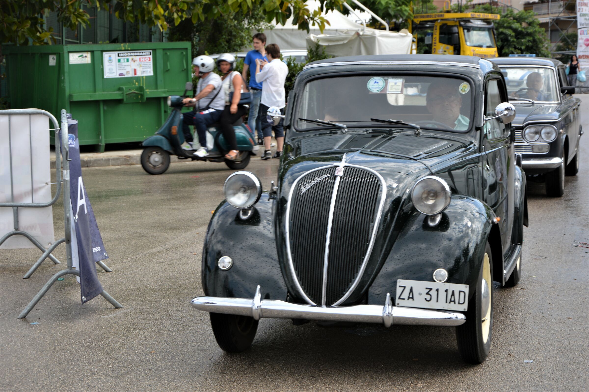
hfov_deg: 28.1
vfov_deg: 18.9
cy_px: 196
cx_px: 294
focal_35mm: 72
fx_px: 1177
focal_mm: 48
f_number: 6.3
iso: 100
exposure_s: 1/160
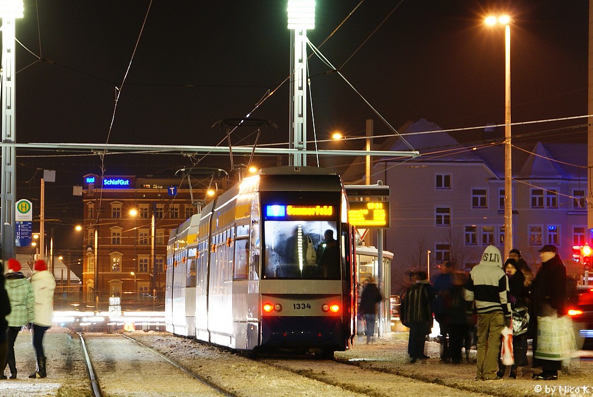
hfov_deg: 22.6
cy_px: 198
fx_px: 1485
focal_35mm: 90
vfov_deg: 15.2
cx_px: 296
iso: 200
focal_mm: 60
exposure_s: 2
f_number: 8
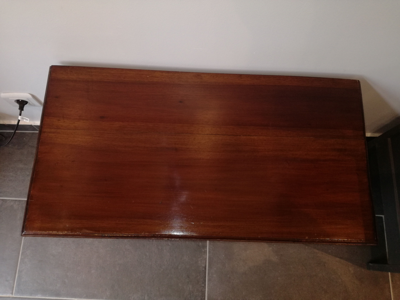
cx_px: 200
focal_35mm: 27
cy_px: 150
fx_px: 312
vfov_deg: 51.4
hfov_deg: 65.3
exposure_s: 1/33.3
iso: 160
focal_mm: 3.79
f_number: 2
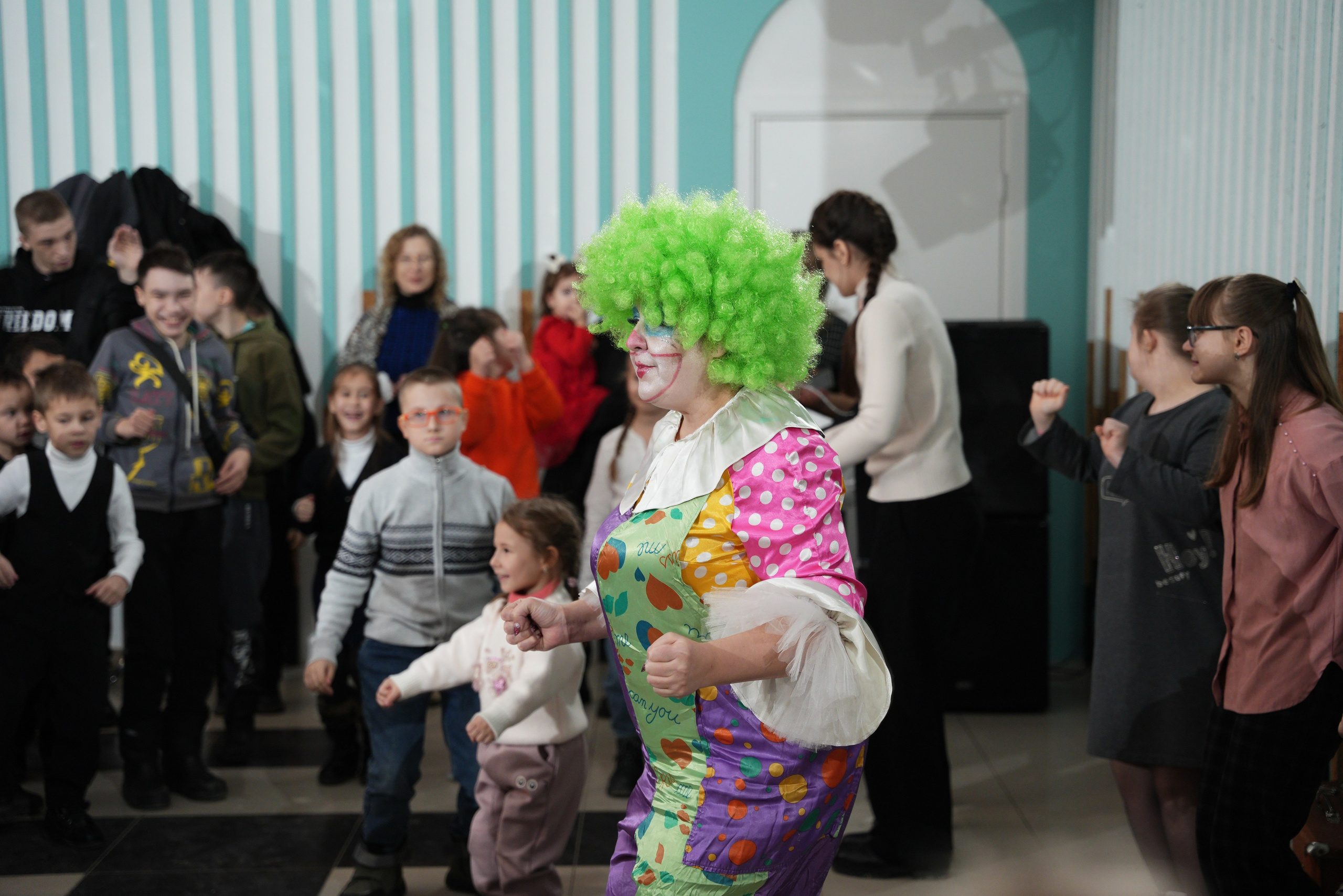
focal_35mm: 65
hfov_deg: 31.0
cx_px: 672
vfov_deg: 20.9
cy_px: 448
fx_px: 2425
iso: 1250
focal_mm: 65
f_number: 2.8
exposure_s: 1/160
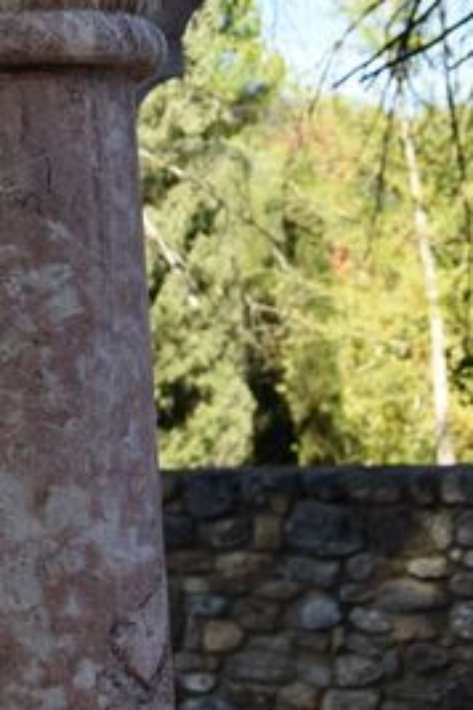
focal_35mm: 118
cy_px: -189
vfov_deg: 16.5
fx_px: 2325
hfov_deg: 11.5
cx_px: -17
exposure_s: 1/250
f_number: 8
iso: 250
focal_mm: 30
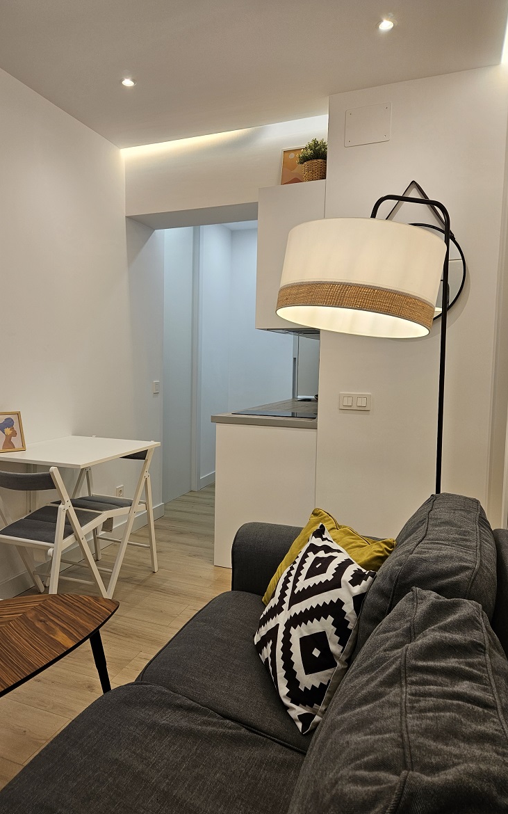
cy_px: 413
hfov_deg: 48.9
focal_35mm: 25
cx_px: 201
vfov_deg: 72.5
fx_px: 554
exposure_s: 1/100
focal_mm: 5.4
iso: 64
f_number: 1.8
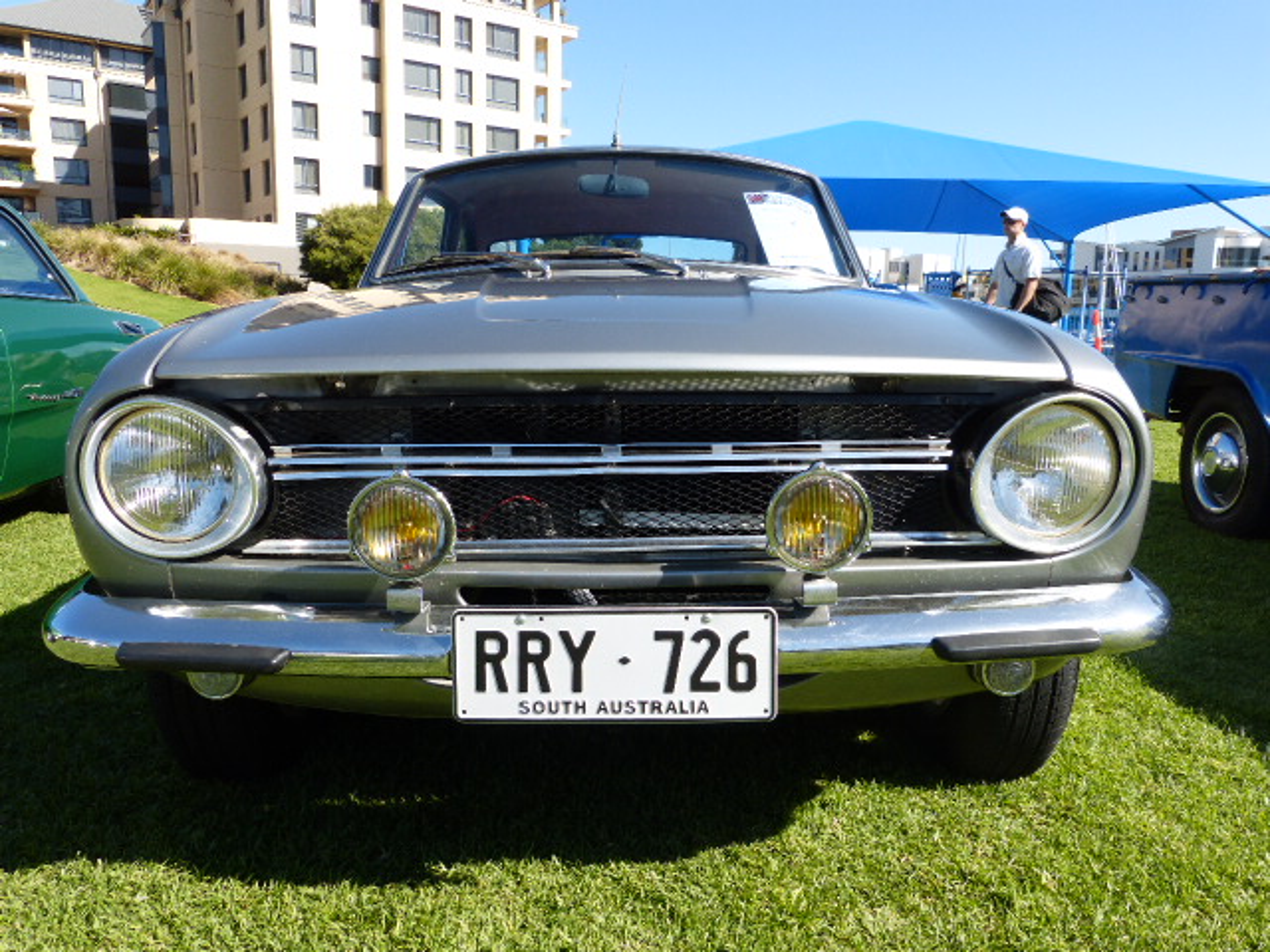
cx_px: 635
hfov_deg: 69.4
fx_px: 917
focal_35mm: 25
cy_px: 476
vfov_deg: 54.9
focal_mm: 4.5
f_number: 4
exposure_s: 1/500
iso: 100
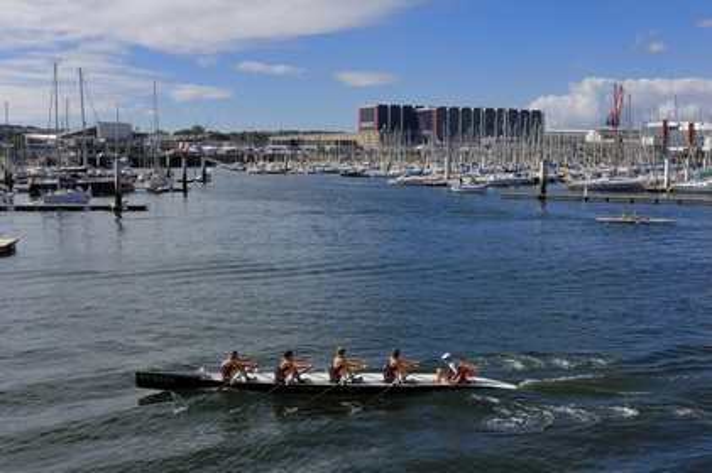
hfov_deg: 46.4
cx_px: 356
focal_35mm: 42
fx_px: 830
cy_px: 236
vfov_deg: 31.8
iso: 100
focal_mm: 28
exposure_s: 1/160
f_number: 11
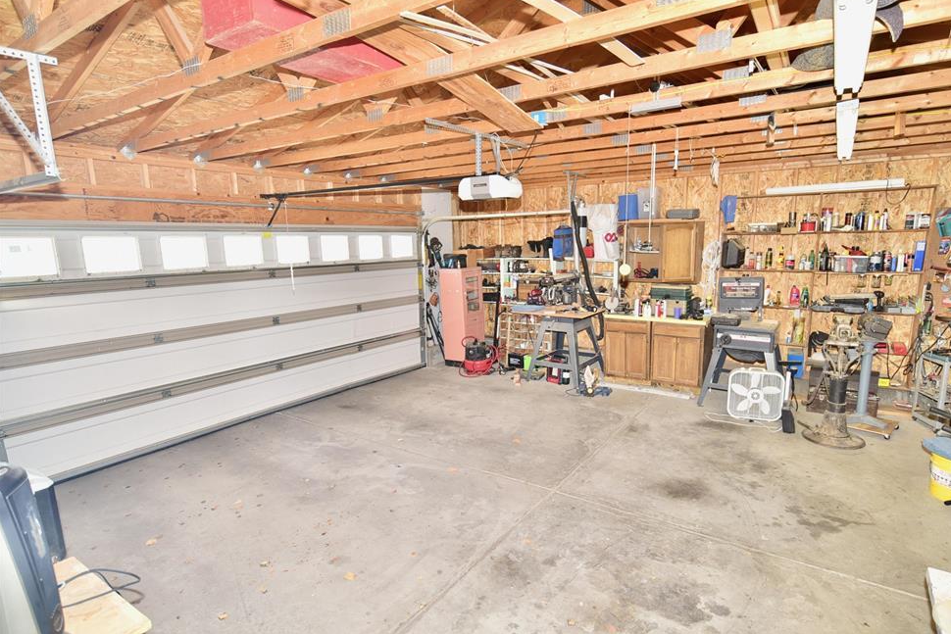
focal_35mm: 19
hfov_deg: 86.8
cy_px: 327
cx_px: 500
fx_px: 502
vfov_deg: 64.6
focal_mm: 18
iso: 400
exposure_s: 1/100
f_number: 3.5
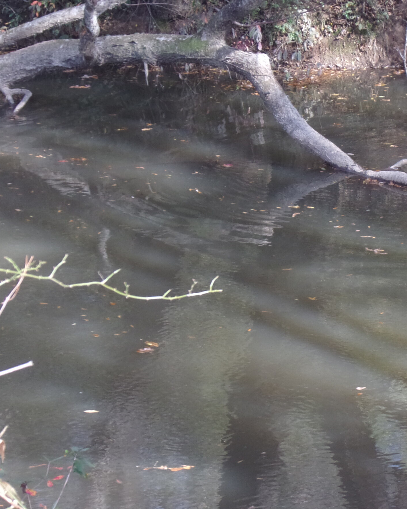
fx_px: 2289
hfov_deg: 10.2
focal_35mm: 152
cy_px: 255
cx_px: 248
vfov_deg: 12.7
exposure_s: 1/50
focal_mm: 16.2
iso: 80
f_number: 5
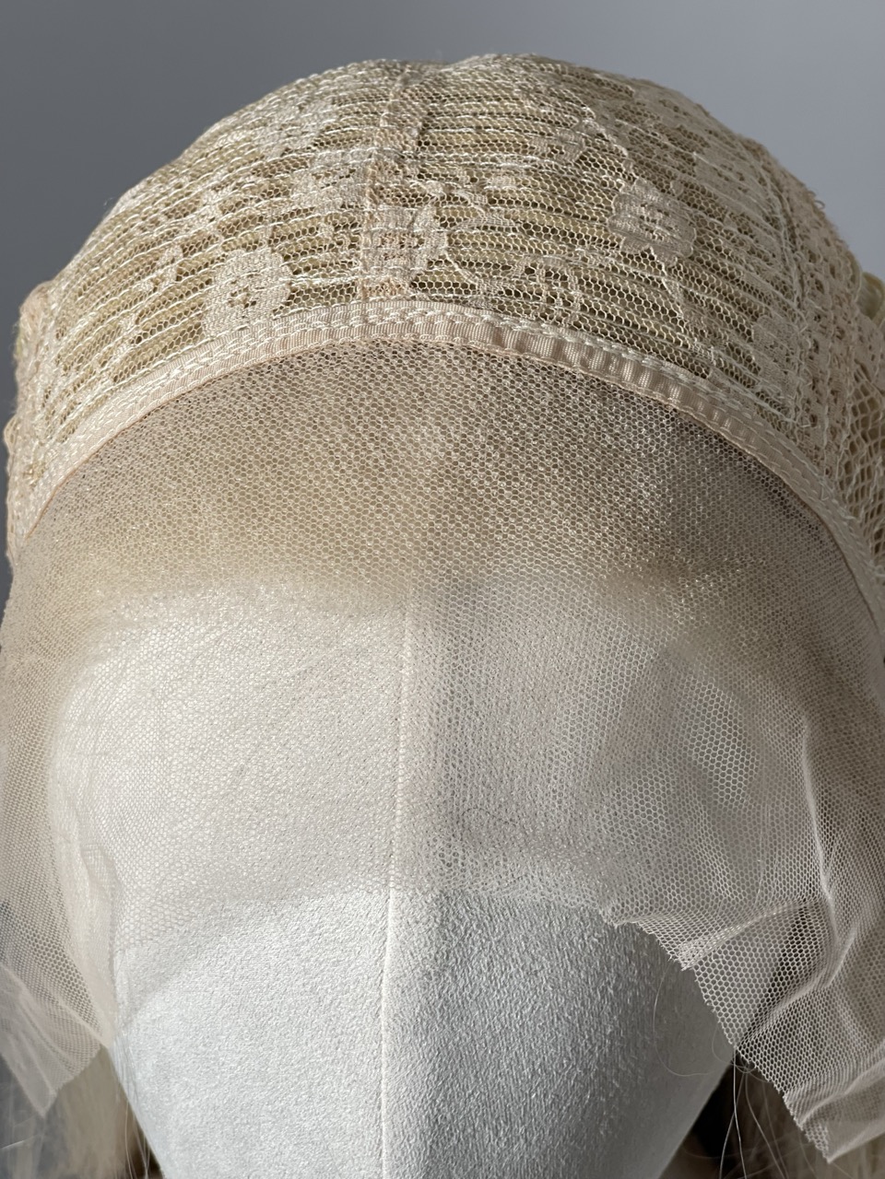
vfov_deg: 30.3
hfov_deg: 22.9
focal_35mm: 64
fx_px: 2182
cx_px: 442
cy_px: 590
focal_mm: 7.5
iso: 32
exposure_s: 1/121
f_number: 2.2
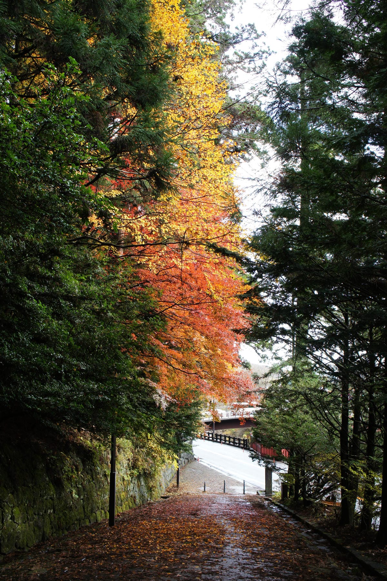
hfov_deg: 36.8
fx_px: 581
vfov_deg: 53.2
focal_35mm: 36
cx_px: 194
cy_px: 290
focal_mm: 24
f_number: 8
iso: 320
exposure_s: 1/40
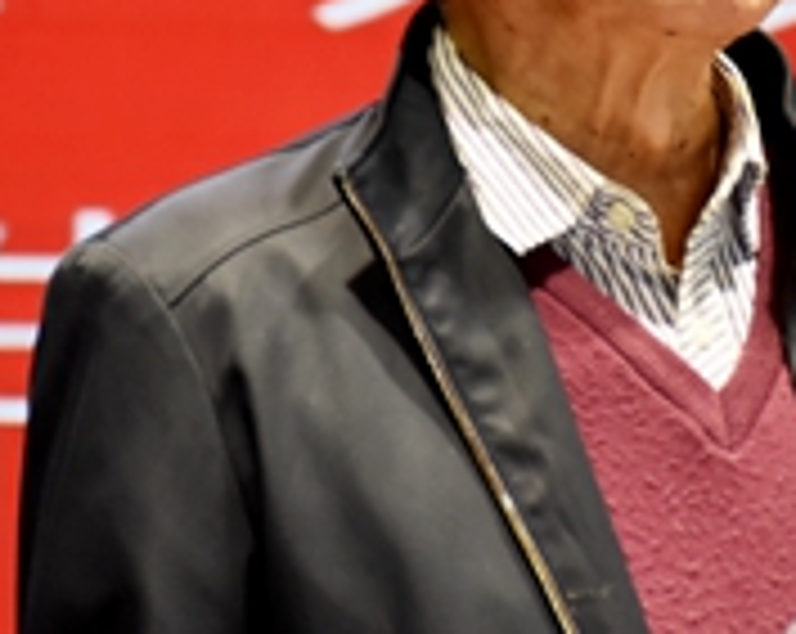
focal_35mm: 416
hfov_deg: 4.7
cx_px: 616
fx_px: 9795
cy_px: 101
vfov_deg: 3.7
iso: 1000
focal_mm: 95
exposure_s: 1/100
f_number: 5.3
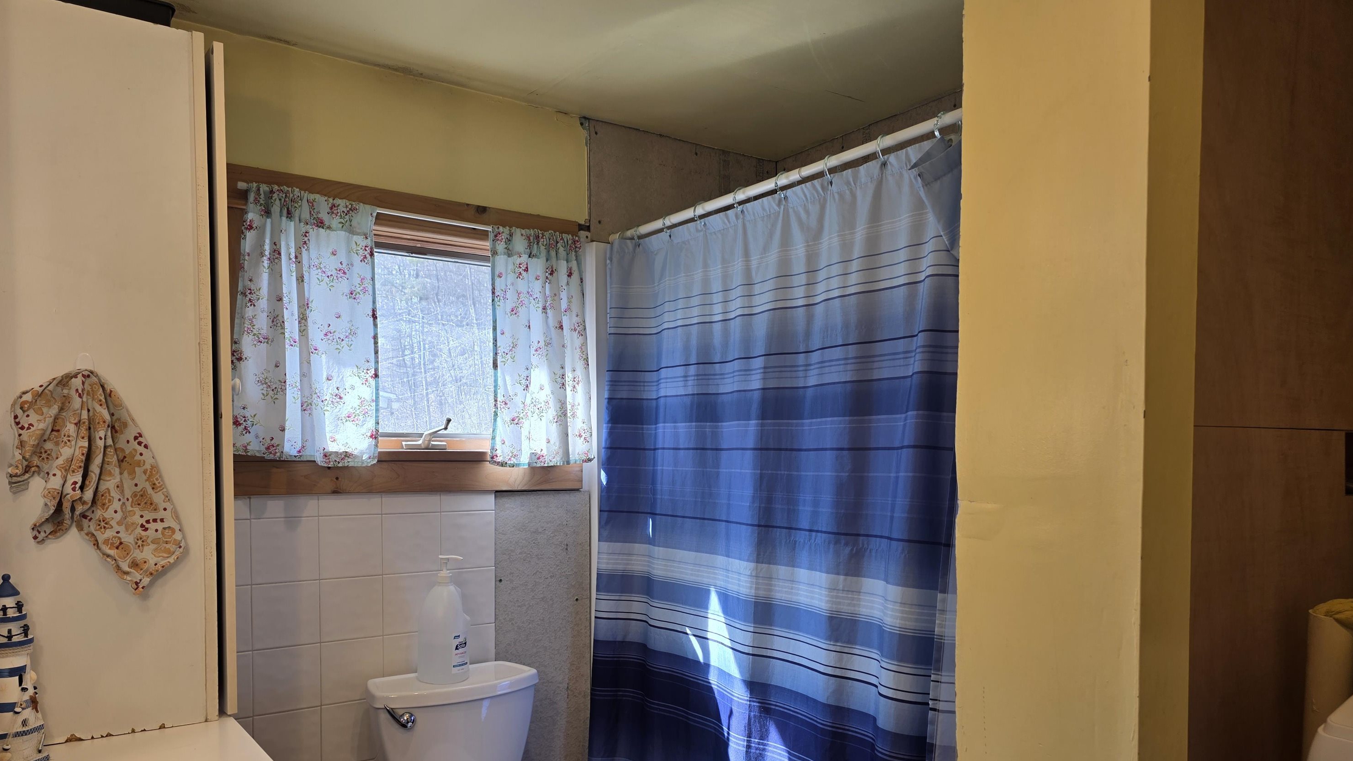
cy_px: 490
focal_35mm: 26
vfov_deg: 43.9
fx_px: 933
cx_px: 654
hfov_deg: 71.9
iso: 50
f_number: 1.7
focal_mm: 6.3
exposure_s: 1/120
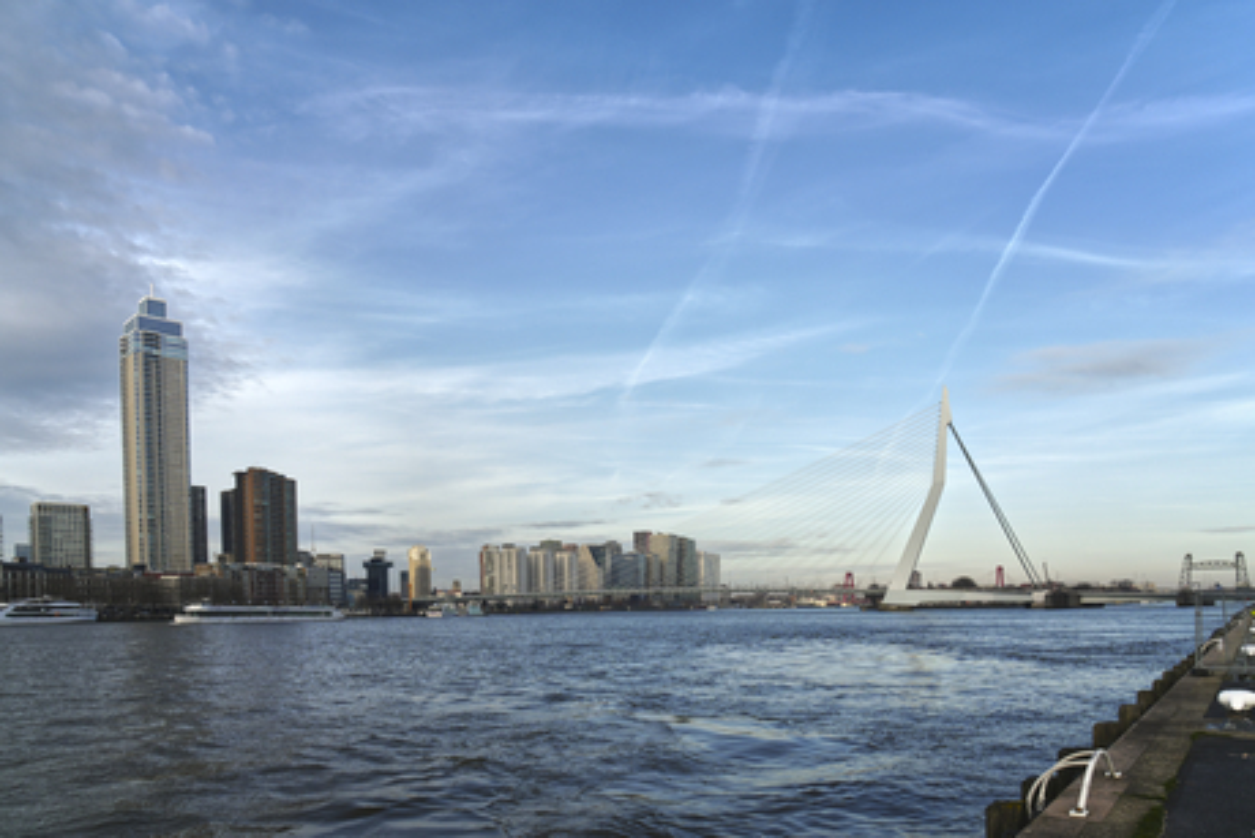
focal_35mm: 24
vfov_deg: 53.2
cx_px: 628
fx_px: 837
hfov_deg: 73.7
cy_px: 419
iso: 100
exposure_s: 1/125
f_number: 9
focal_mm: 16
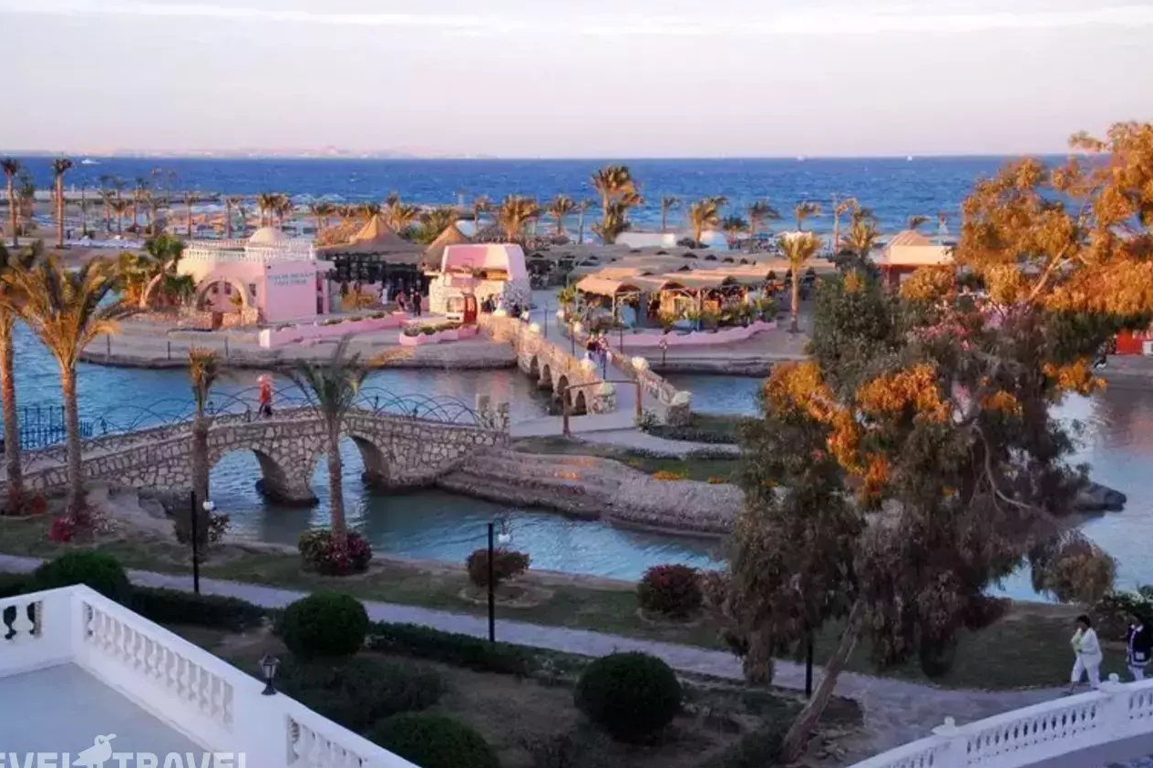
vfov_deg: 27.2
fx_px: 1586
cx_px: 556
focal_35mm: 50
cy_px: 391
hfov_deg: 39.9
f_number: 4.2
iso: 100
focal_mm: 31
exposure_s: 1/45
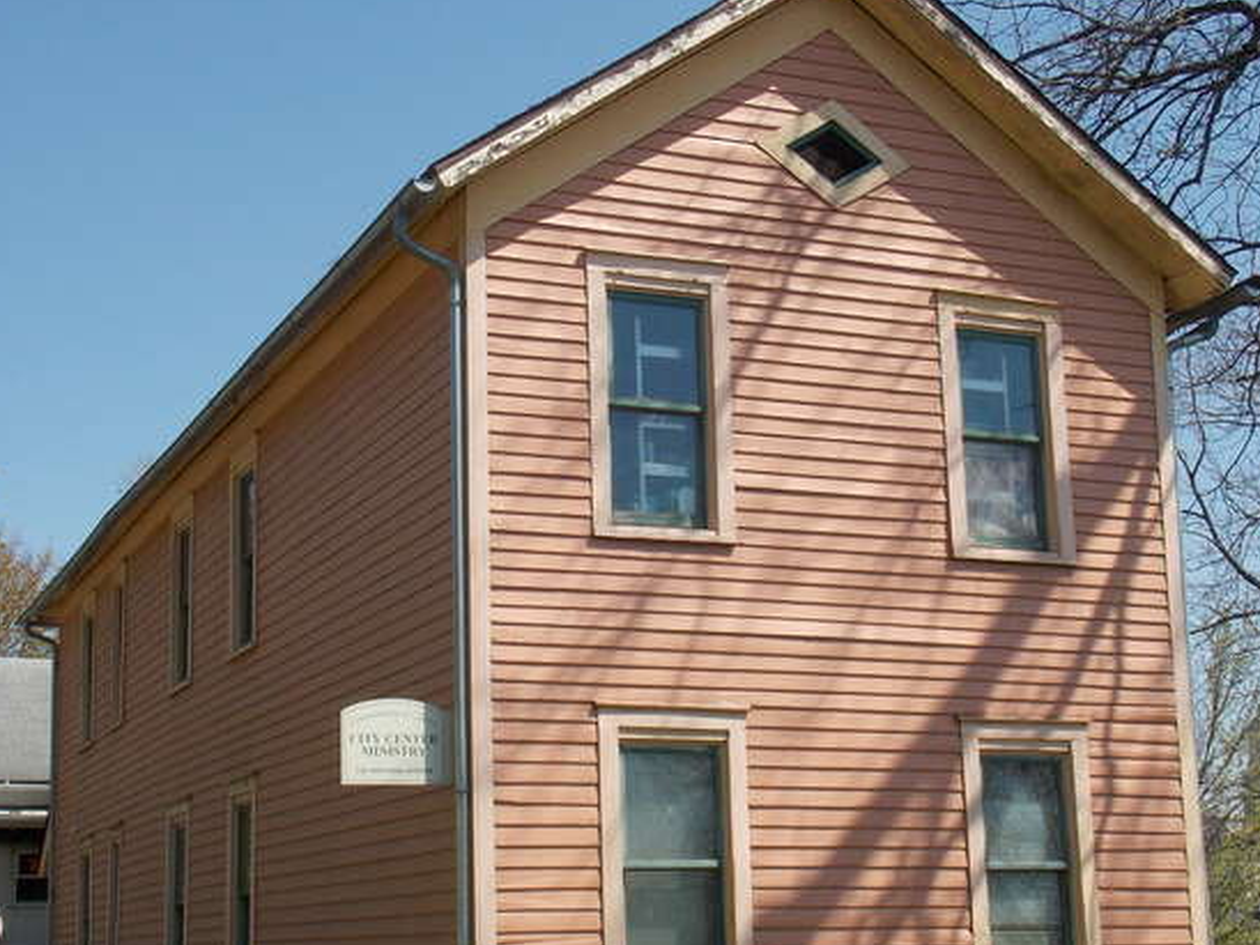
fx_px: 1966
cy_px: 545
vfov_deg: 27.0
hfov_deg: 35.5
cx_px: 598
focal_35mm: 54
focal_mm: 6.6
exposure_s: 1/800
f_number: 3.5
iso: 80
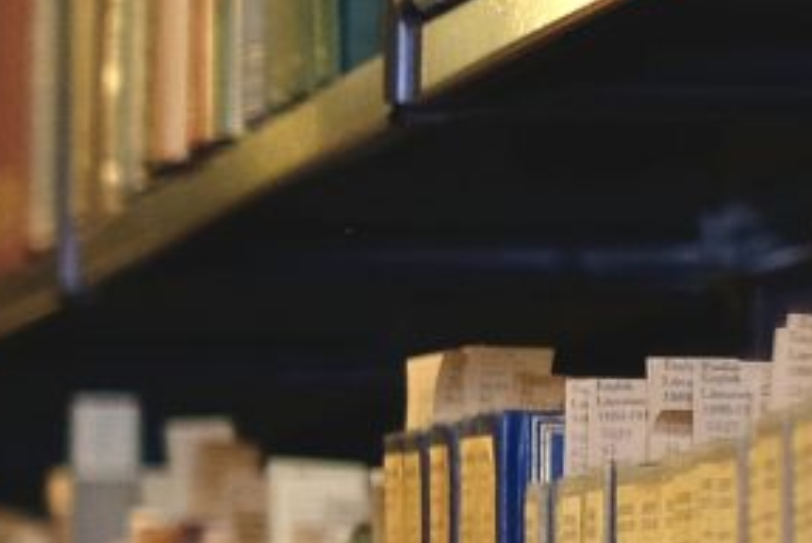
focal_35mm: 354
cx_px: -1760
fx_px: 7993
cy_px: 557
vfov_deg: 3.9
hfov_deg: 5.4
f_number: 1.4
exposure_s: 1/60
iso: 800
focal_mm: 35
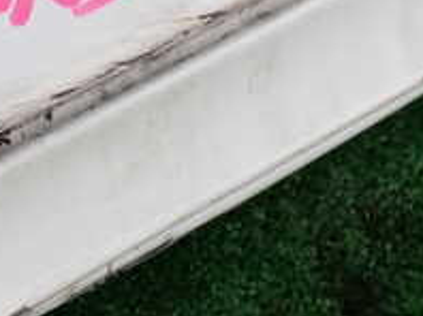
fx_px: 1111
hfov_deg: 19.7
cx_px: -143
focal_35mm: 91
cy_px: 233
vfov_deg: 16.1
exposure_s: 1/200
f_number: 3.2
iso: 100
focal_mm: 5.4
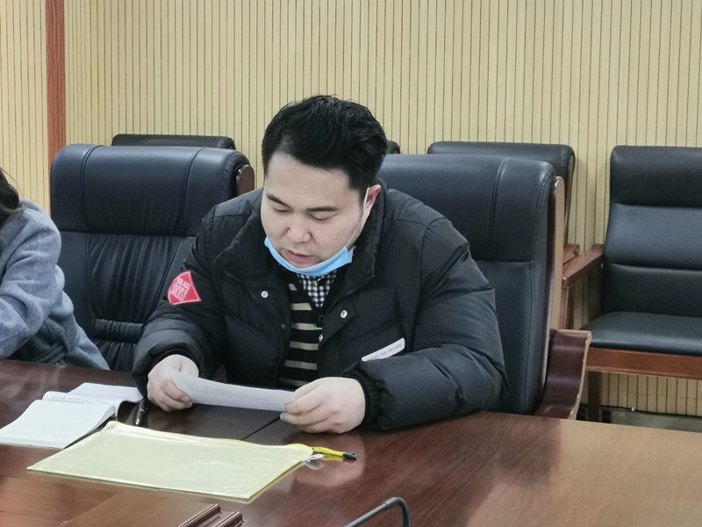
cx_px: 351
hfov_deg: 40.4
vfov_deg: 30.9
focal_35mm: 47
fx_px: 953
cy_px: 264
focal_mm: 5.58
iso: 200
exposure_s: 1/50
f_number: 1.8
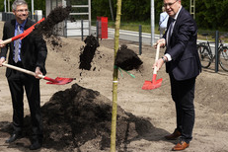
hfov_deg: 27.3
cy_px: 52
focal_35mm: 74
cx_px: 113
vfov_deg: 18.4
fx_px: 469
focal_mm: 38
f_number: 4.5
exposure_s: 1/1250
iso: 160
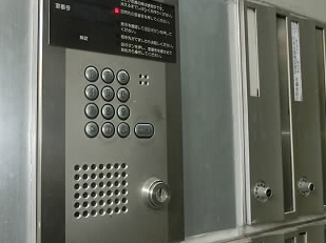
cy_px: 114
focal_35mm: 35
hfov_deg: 51.2
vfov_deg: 40.6
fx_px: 329
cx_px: 97
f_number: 3
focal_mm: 4.24
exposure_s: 1/60
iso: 400
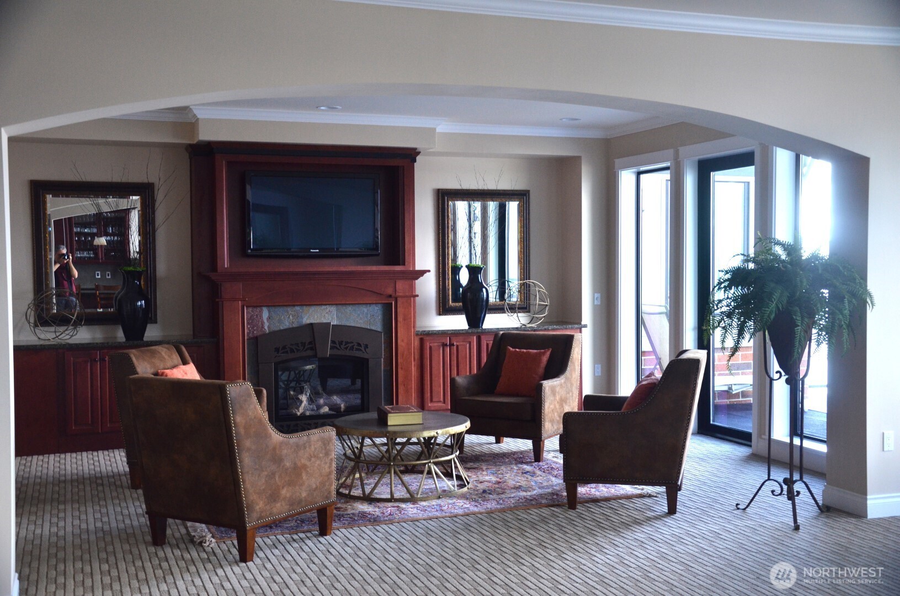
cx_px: 450
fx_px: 973
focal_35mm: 39
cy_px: 298
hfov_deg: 49.6
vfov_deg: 34.1
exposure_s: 1/30
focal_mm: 26
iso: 800
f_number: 4
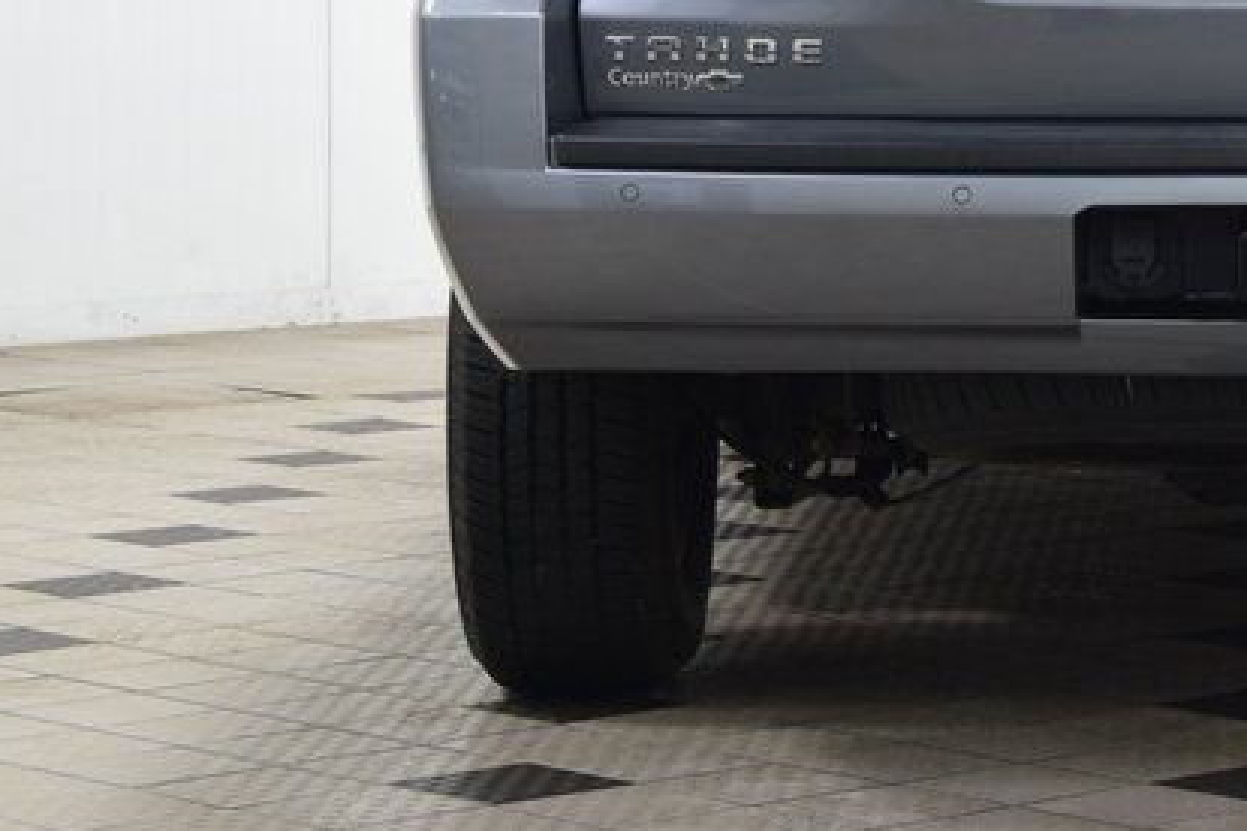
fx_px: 4884
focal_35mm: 141
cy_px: 14
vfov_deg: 9.7
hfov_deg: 14.3
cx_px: 1274
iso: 720
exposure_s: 1/15
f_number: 6.3
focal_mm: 38
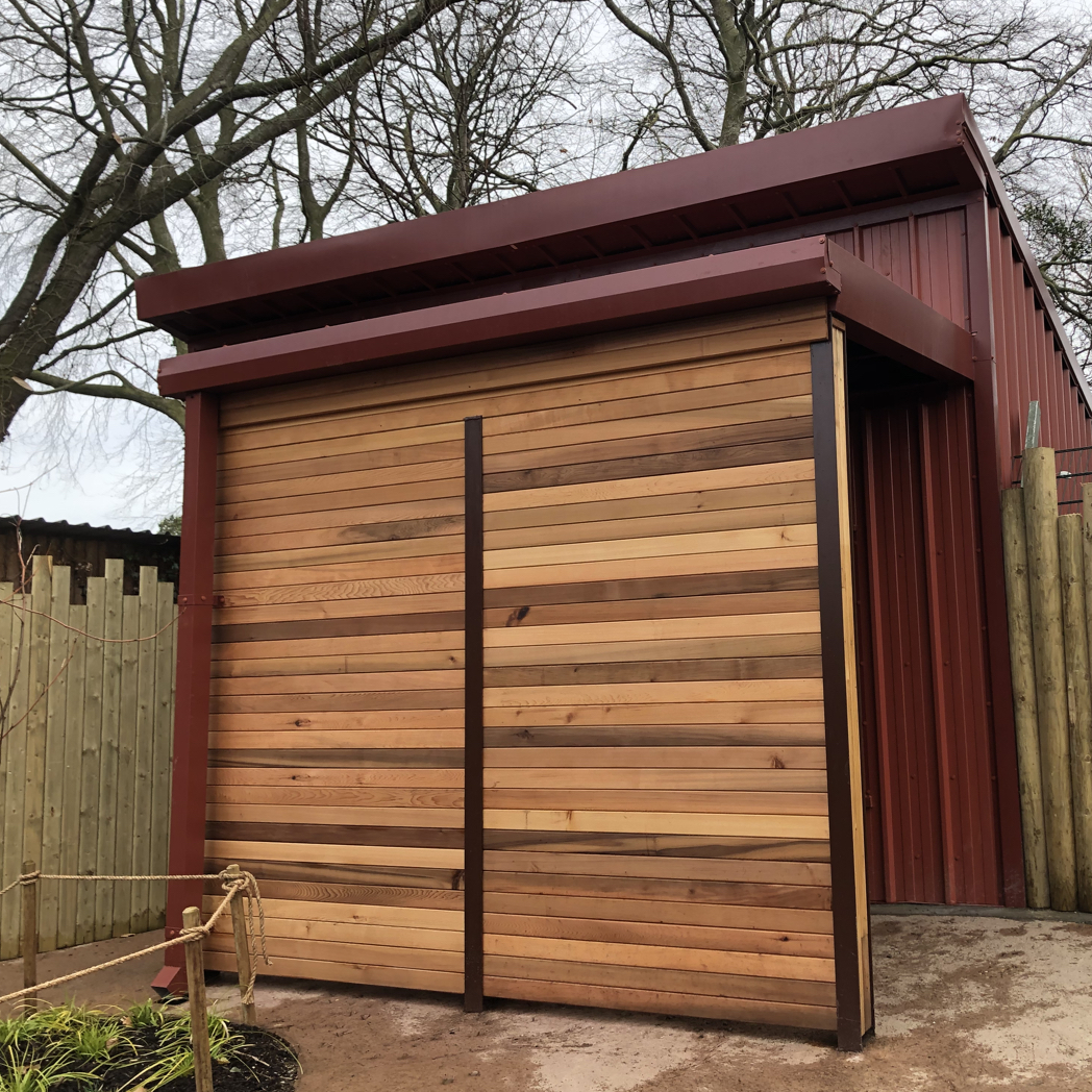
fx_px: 1213
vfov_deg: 48.5
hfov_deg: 47.6
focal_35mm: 34
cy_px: 543
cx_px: 734
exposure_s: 1/274
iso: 20
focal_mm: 3.99
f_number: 1.8
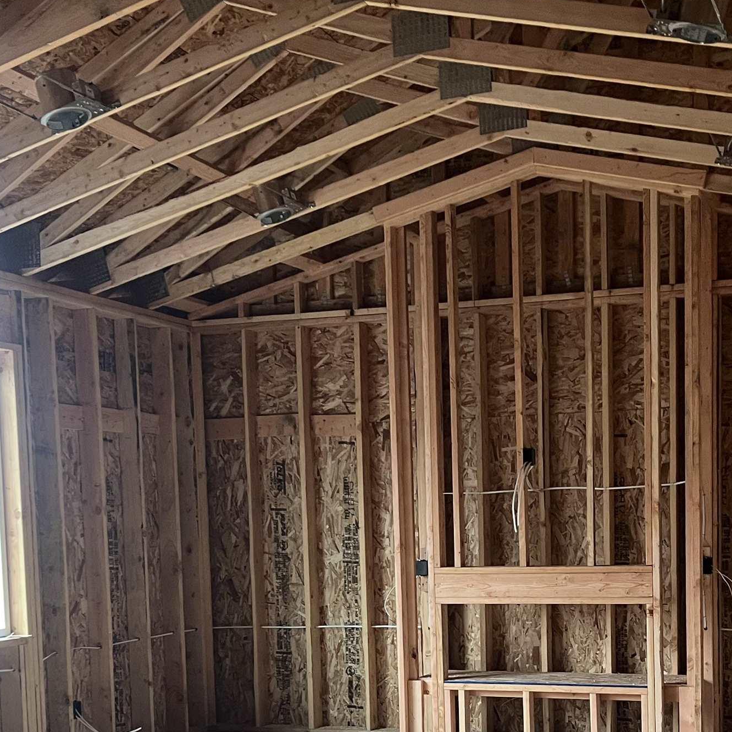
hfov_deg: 32.1
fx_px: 1268
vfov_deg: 31.2
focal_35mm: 53
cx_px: 453
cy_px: 609
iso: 200
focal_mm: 5.7
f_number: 1.5
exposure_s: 1/60
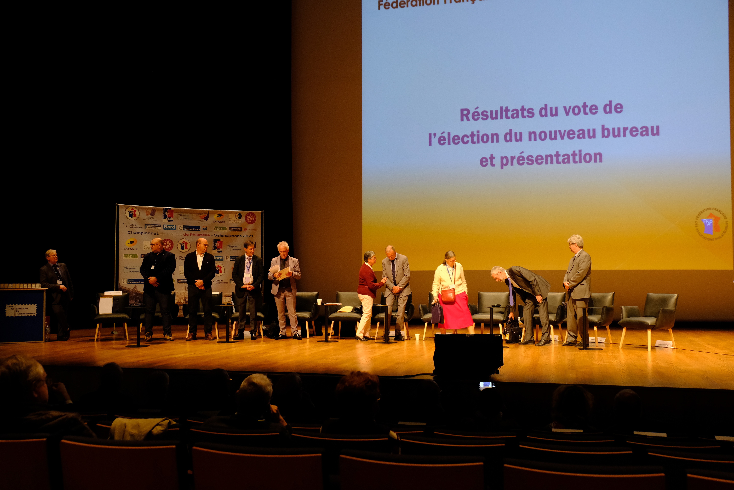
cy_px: 245
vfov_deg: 36.9
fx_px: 734
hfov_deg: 53.1
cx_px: 367
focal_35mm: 36
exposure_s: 1/40
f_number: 5
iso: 1600
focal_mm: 24.3
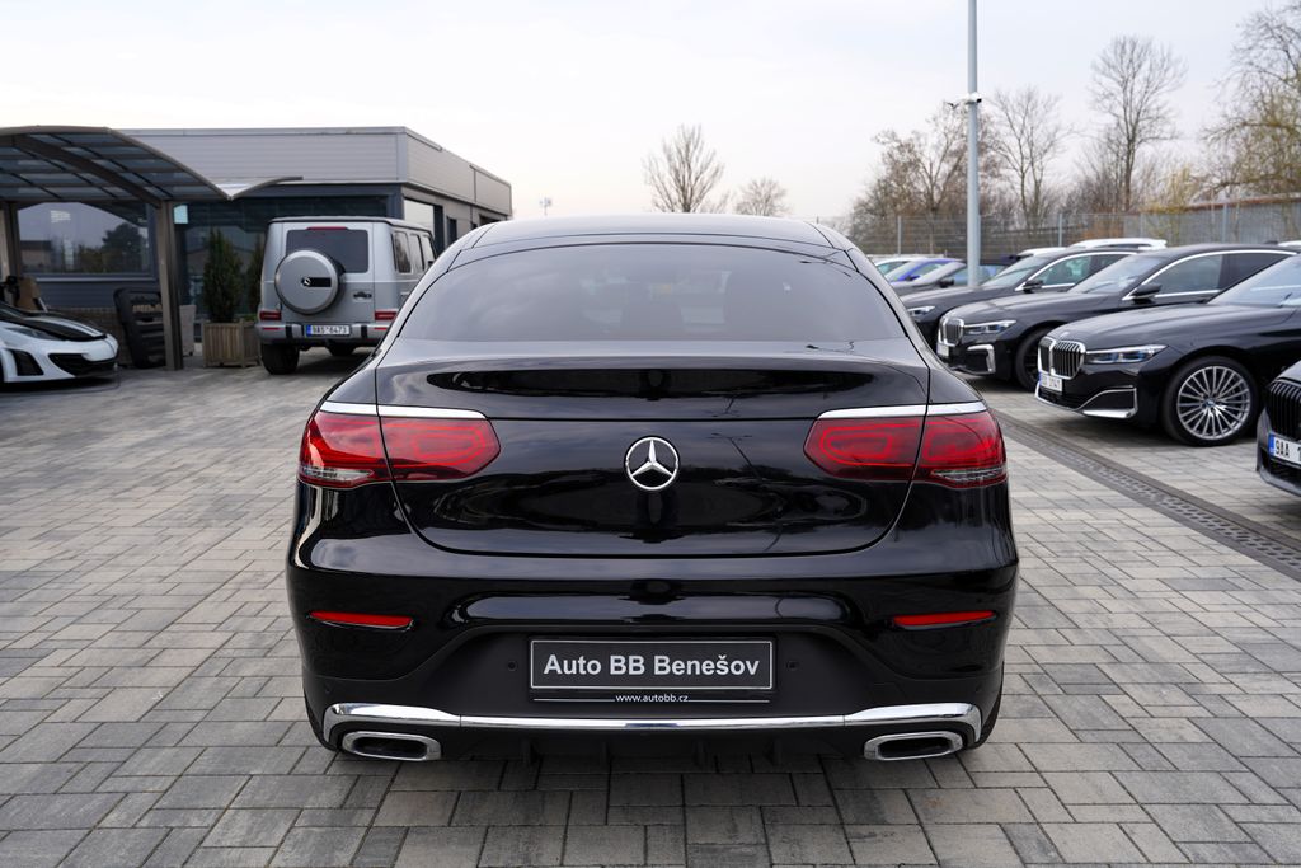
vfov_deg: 41.1
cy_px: 434
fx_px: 1157
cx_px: 650
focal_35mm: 32
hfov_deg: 58.7
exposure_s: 1/160
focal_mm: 32
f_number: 5.6
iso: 100
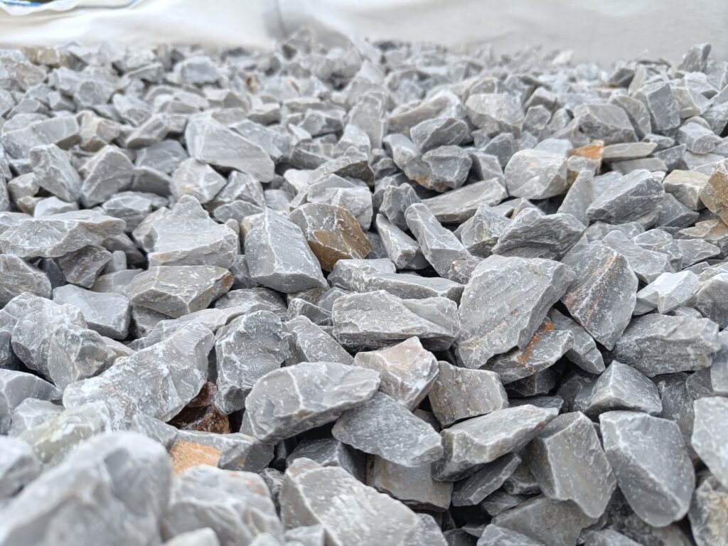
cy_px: 273
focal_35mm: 24
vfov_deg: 56.8
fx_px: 505
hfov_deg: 71.6
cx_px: 364
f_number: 1.8
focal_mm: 5.59
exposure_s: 1/496
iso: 64
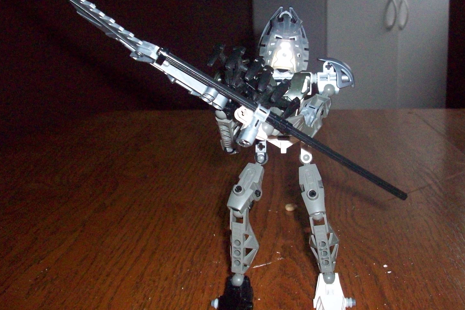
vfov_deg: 30.5
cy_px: 135
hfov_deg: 44.4
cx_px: 257
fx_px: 568
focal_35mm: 44
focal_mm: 6.2
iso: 400
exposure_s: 1/128
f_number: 2.8
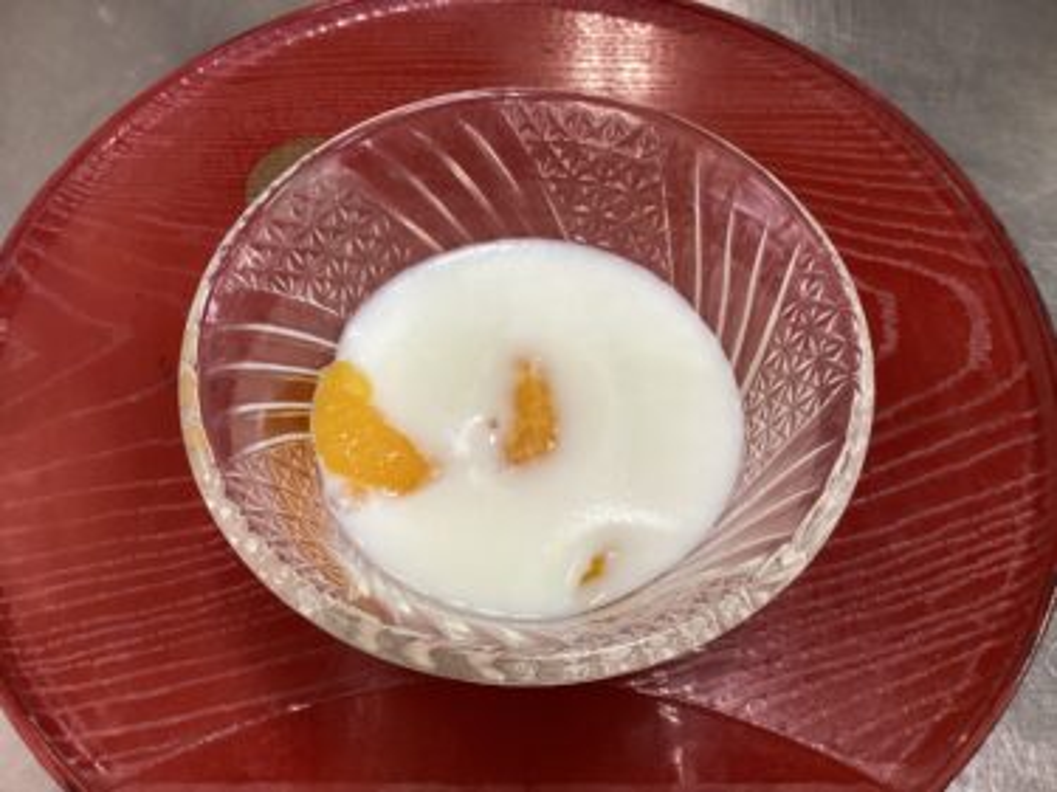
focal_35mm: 31
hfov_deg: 58.4
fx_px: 946
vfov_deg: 45.4
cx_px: 528
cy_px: 396
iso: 125
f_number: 2.4
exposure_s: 1/50
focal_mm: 3.3
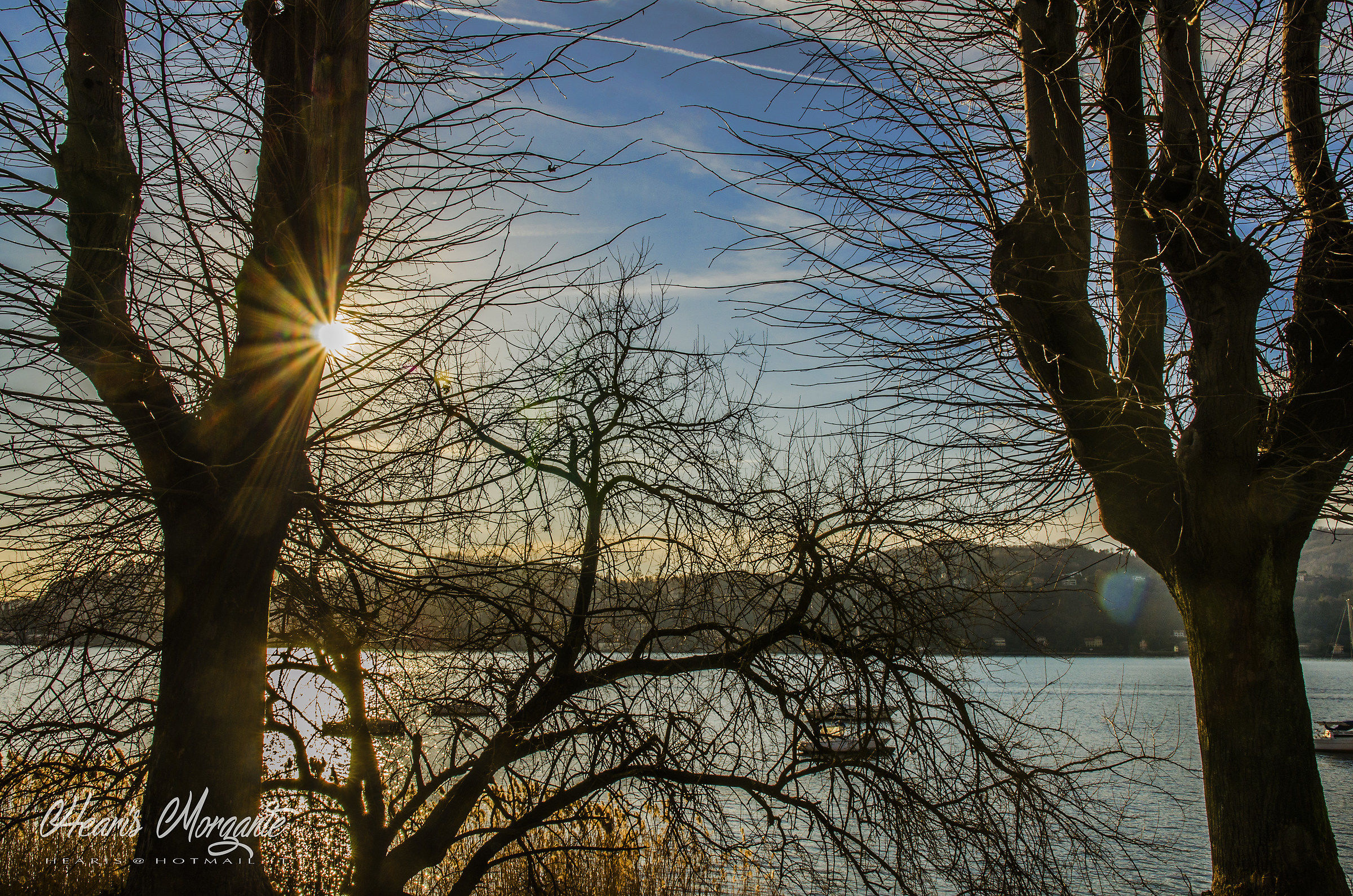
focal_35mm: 33
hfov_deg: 57.3
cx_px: 676
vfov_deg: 39.8
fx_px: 1238
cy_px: 448
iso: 100
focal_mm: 22
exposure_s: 1/320
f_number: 13
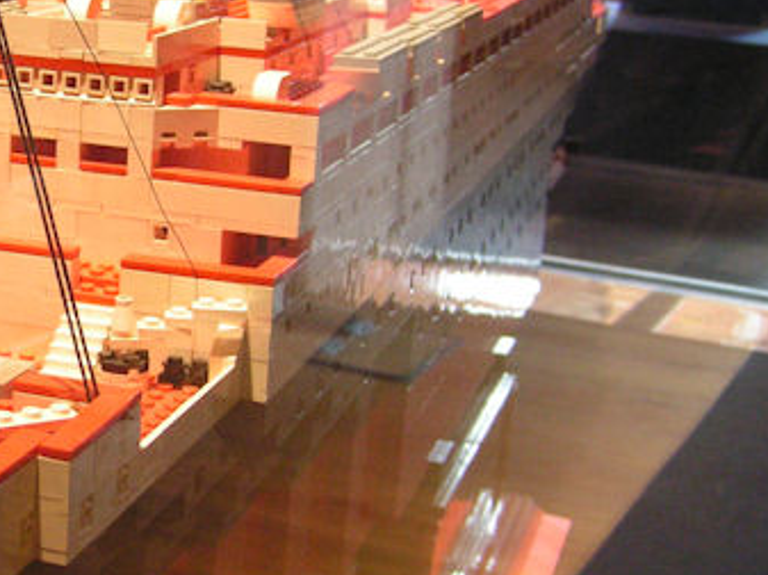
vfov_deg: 19.1
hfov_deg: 24.3
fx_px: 1707
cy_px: 236
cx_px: 21
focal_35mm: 77
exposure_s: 1/13
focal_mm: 6.3
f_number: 2.8
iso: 200
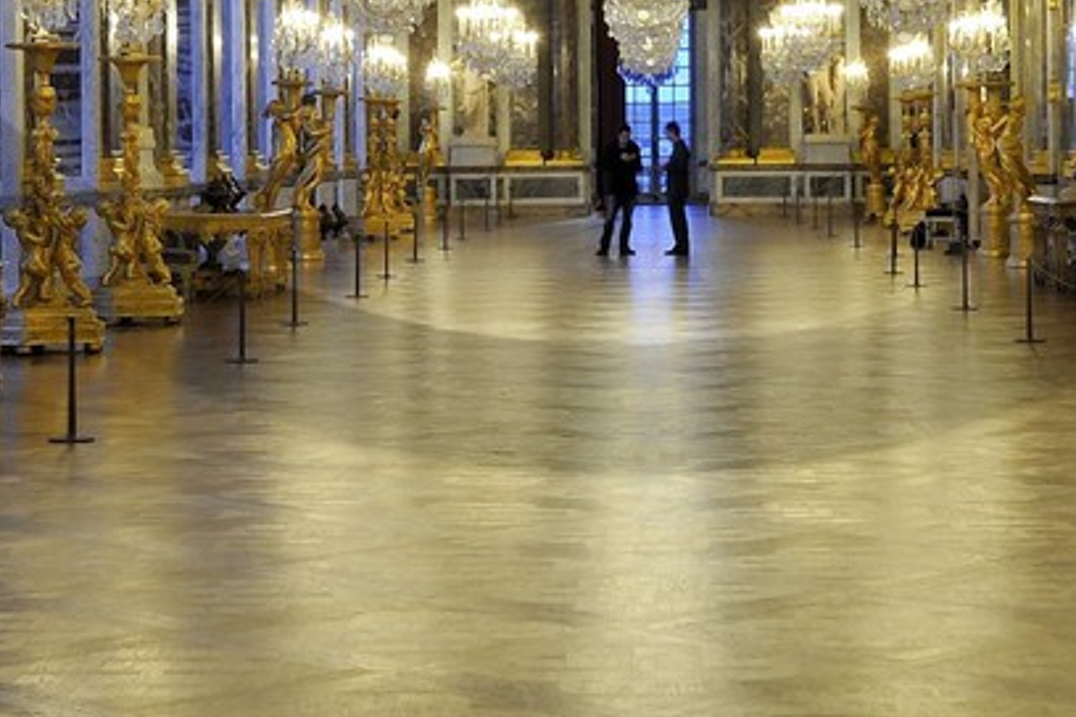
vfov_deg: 13.0
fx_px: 2809
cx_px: 625
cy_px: -622
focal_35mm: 94
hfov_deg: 21.7
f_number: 9.5
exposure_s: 6
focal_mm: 24
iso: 200
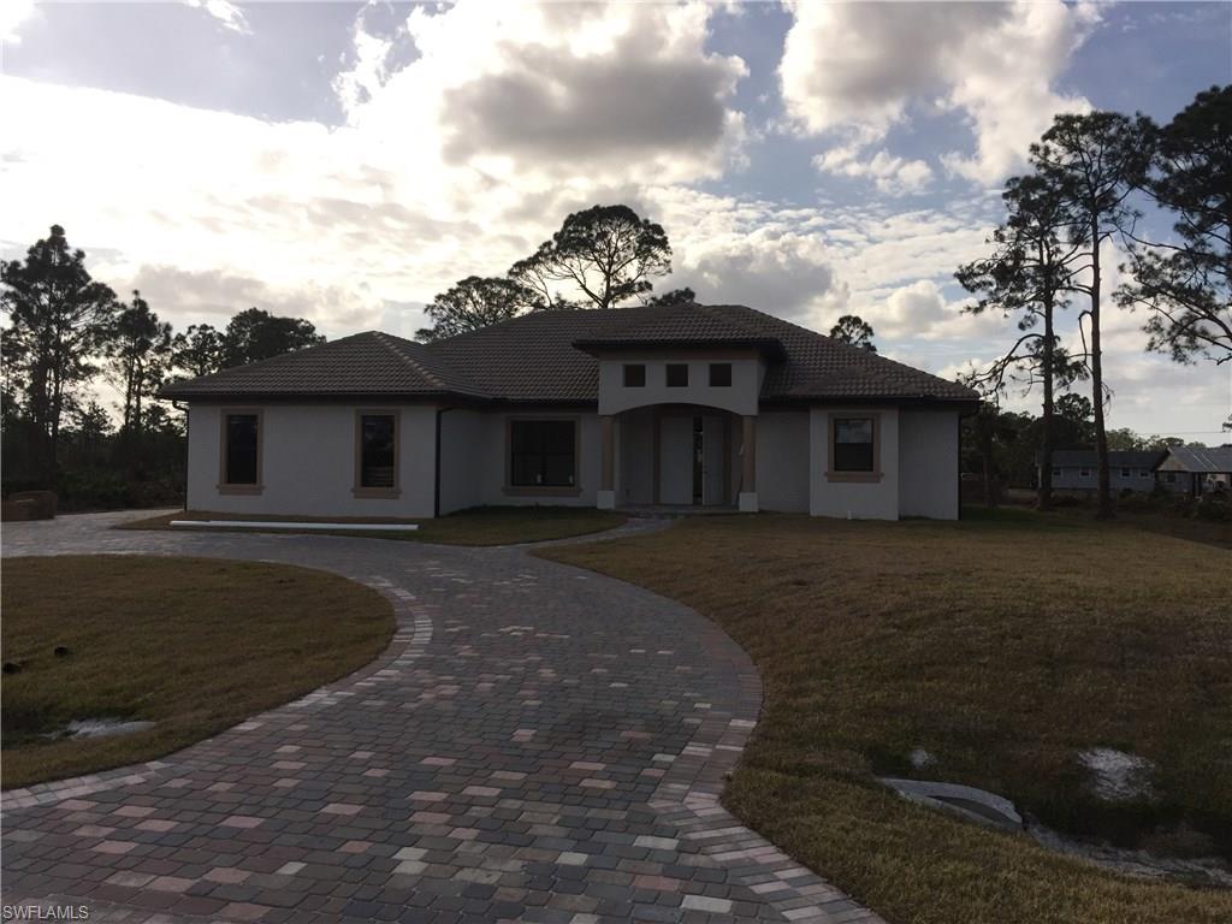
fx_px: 1032
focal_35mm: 29
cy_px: 462
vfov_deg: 48.2
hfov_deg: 61.7
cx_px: 616
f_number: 2.2
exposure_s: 1/4950
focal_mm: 4.15
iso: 50
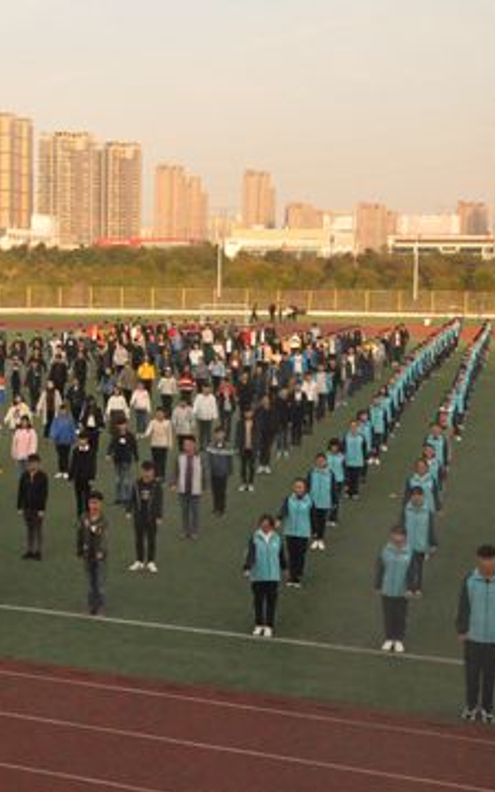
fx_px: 1209
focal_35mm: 56
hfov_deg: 22.2
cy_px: 366
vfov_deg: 36.3
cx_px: -9
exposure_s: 1/1000
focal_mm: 22
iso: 3200
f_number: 10
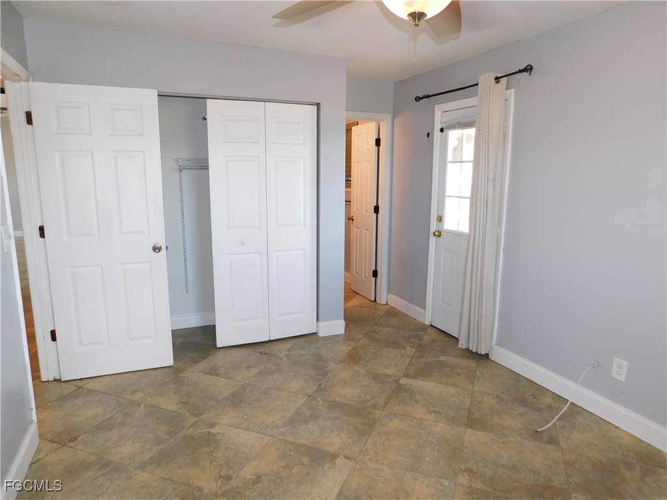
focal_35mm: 23
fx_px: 443
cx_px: 334
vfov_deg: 58.9
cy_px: 250
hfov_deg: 73.9
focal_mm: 4
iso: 200
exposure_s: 1/30
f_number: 3
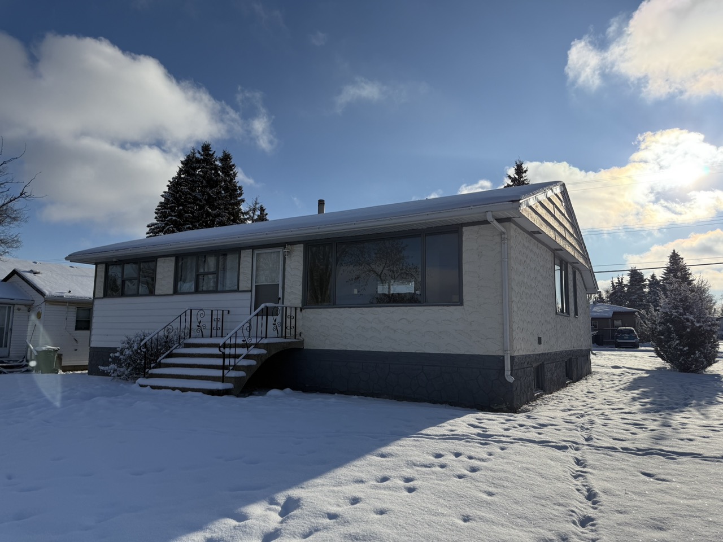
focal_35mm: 24
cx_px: 362
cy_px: 271
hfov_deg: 71.6
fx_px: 501
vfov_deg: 56.8
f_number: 1.78
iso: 125
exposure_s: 1/10309
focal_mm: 6.76
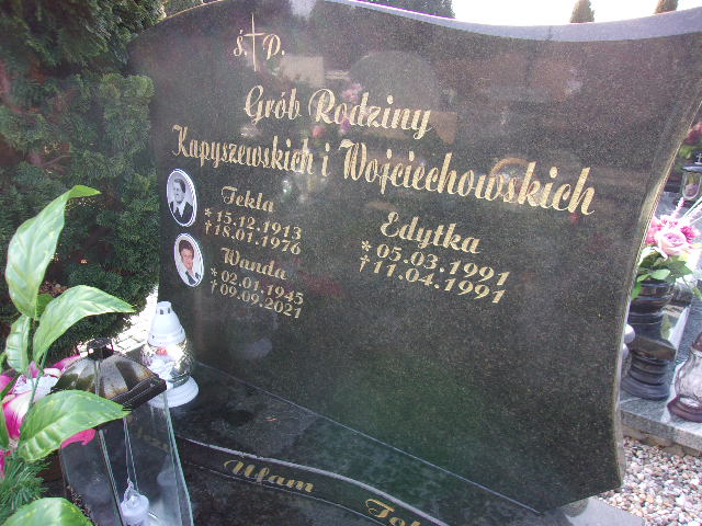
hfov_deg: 65.3
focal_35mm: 27
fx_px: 548
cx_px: 351
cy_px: 263
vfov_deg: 51.4
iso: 80
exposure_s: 1/90
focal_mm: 4.9
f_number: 3
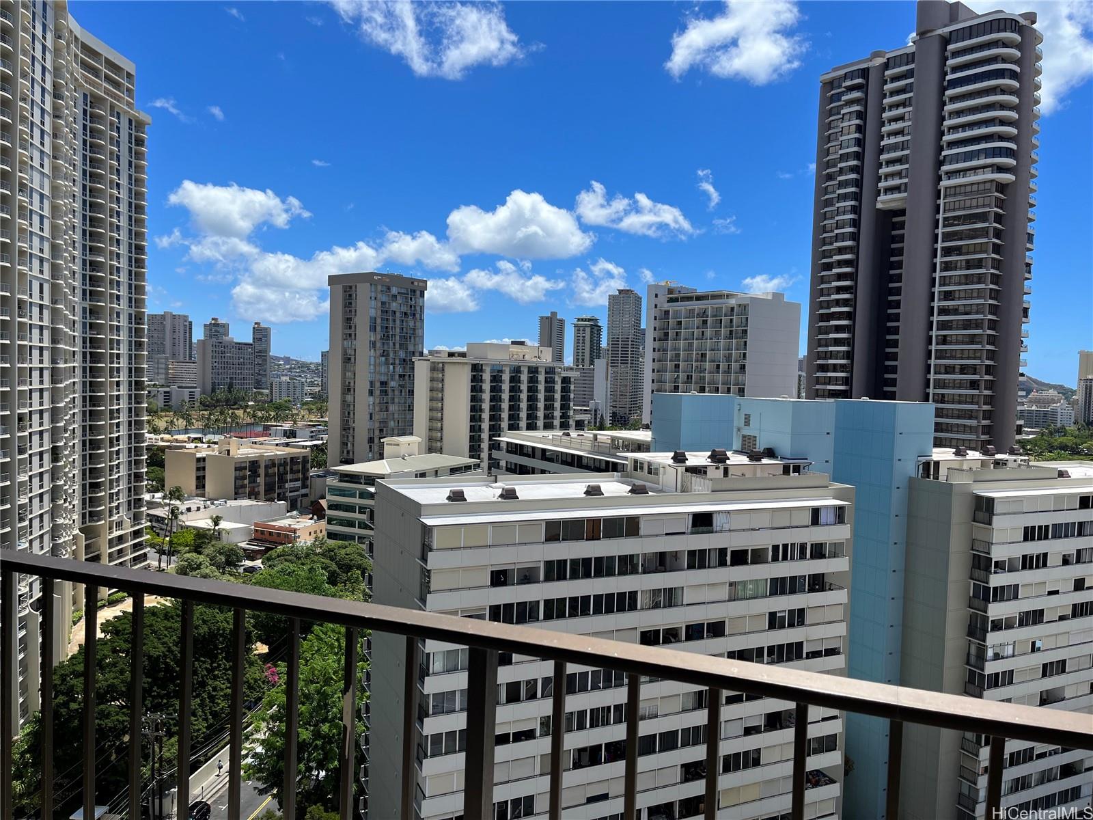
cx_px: 546
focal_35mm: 26
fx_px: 821
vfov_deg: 53.1
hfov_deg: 67.3
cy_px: 410
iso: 50
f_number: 1.6
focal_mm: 5.1
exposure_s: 1/4016
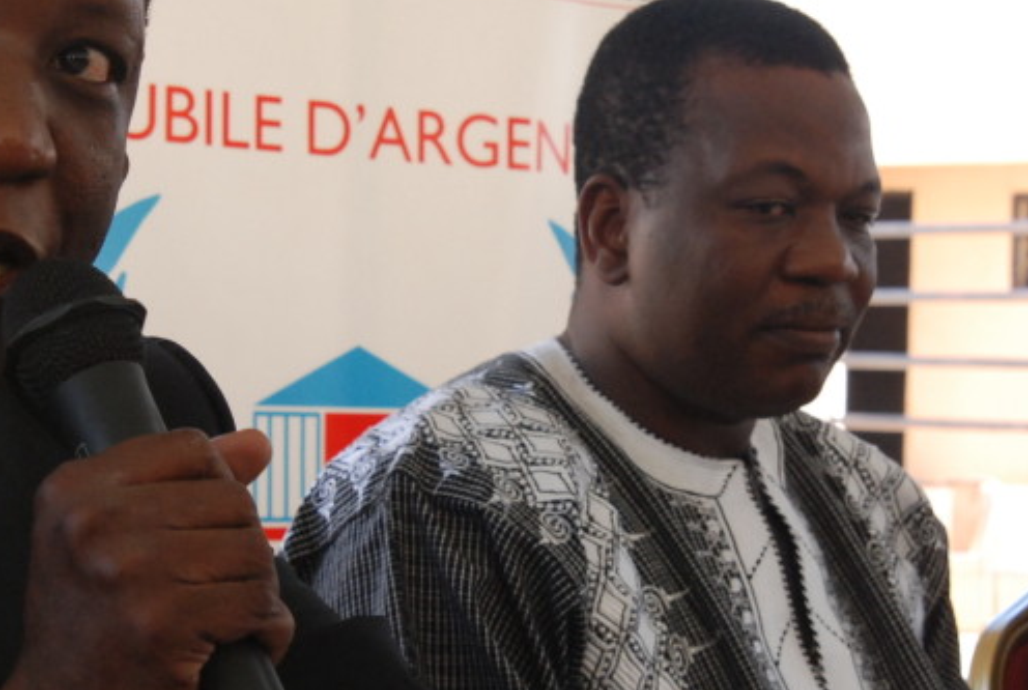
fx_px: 2833
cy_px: 447
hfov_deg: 20.6
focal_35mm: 99
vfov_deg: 13.9
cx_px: 537
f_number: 6.3
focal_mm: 32
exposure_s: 1/160
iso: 800
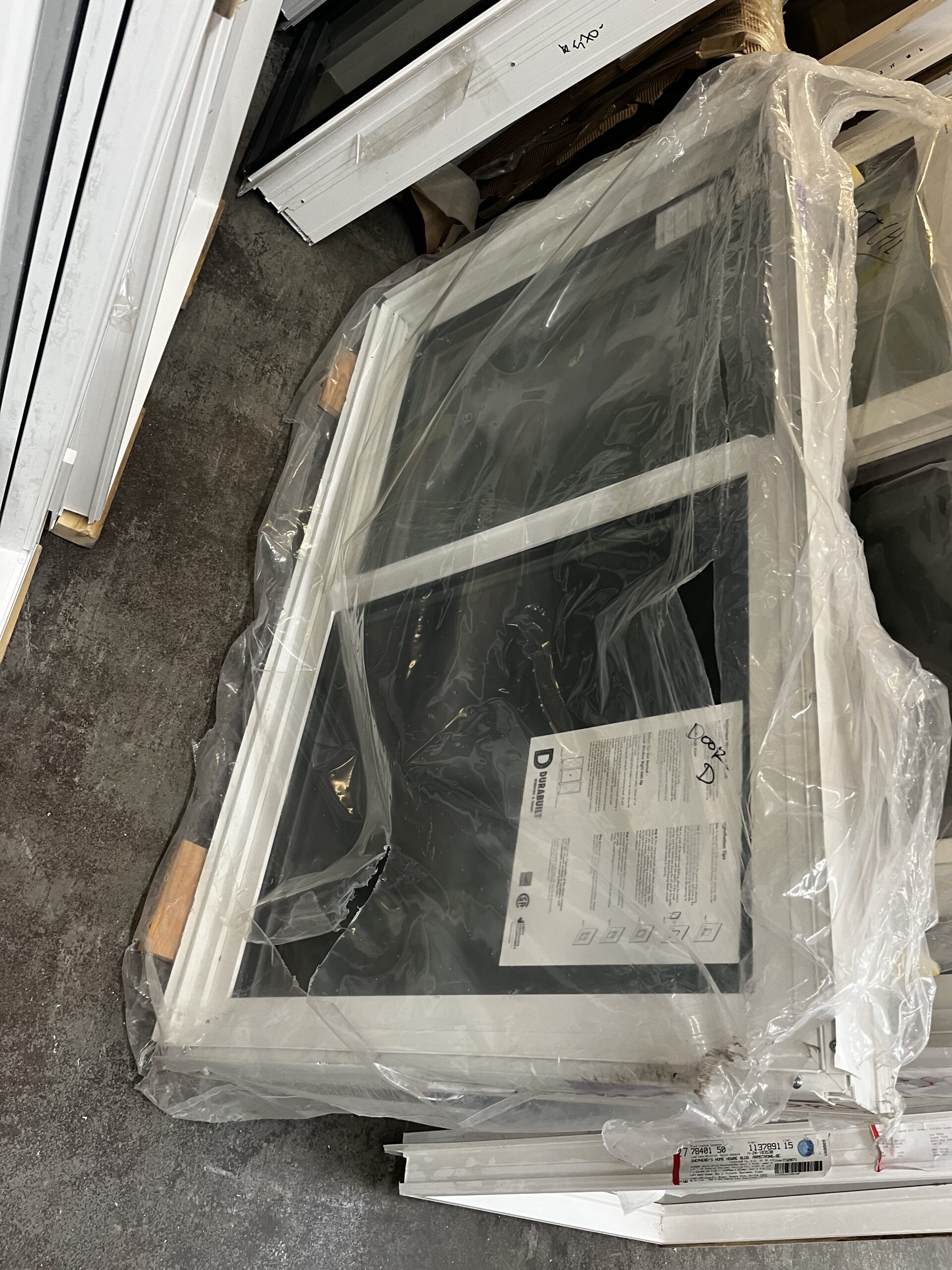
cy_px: 635
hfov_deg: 53.1
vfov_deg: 67.3
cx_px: 476
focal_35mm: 26
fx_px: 953
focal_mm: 5.1
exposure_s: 1/60
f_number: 1.6
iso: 160
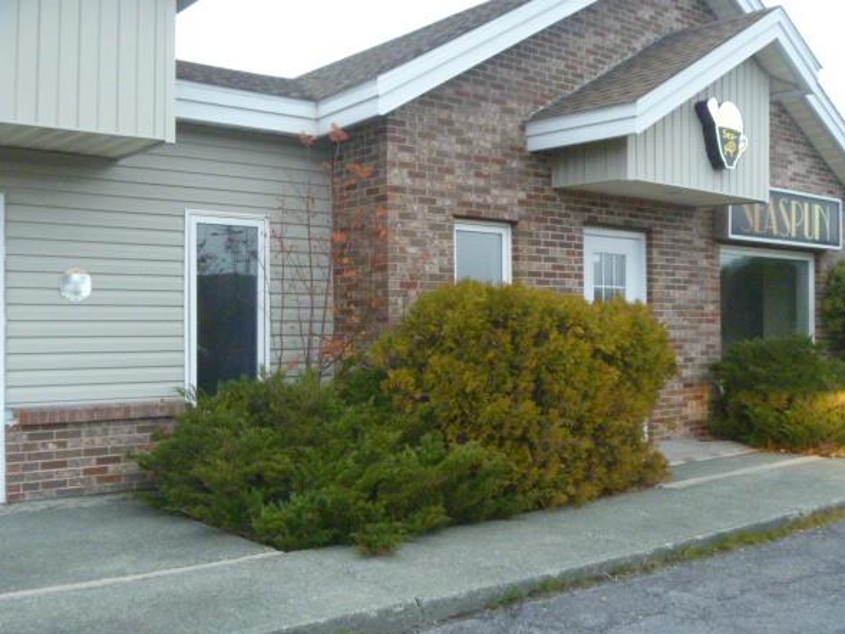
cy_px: 321
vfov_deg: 37.7
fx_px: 928
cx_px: 425
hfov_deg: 49.0
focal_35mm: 38
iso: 800
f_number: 3.5
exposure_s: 1/60
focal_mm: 6.3
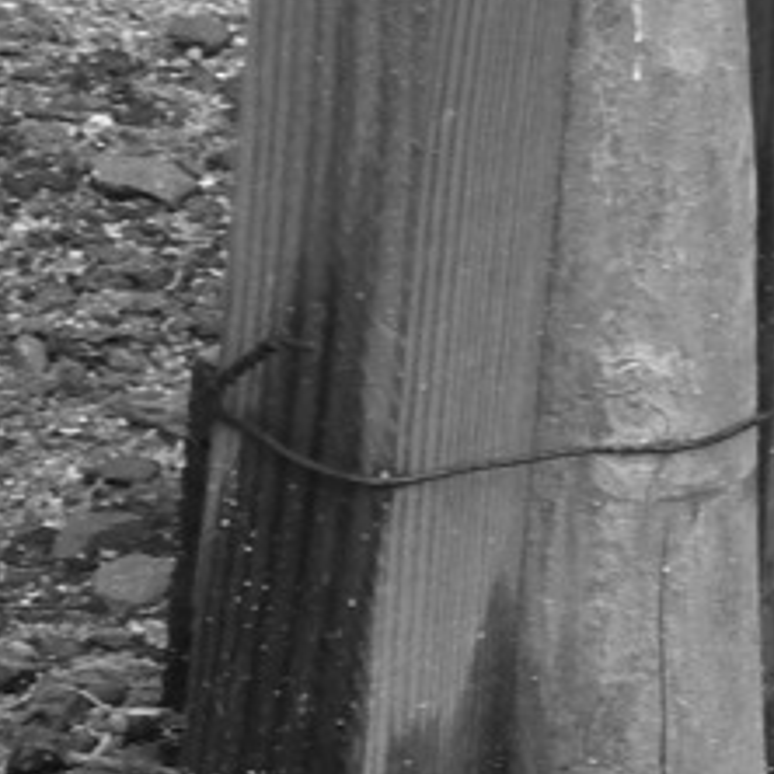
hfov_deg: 2.8
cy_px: -28
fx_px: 15583
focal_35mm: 616
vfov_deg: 2.8
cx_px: 1234
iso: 100
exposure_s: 1/40
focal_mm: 25.1
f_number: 5.6
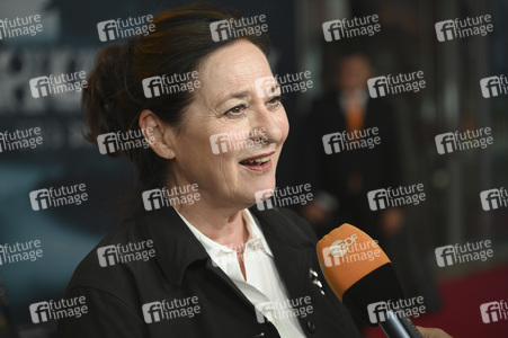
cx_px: 254
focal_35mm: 75
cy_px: 169
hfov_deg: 27.0
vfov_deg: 18.2
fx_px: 1058
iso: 160
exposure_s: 1/125
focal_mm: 75
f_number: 2.8
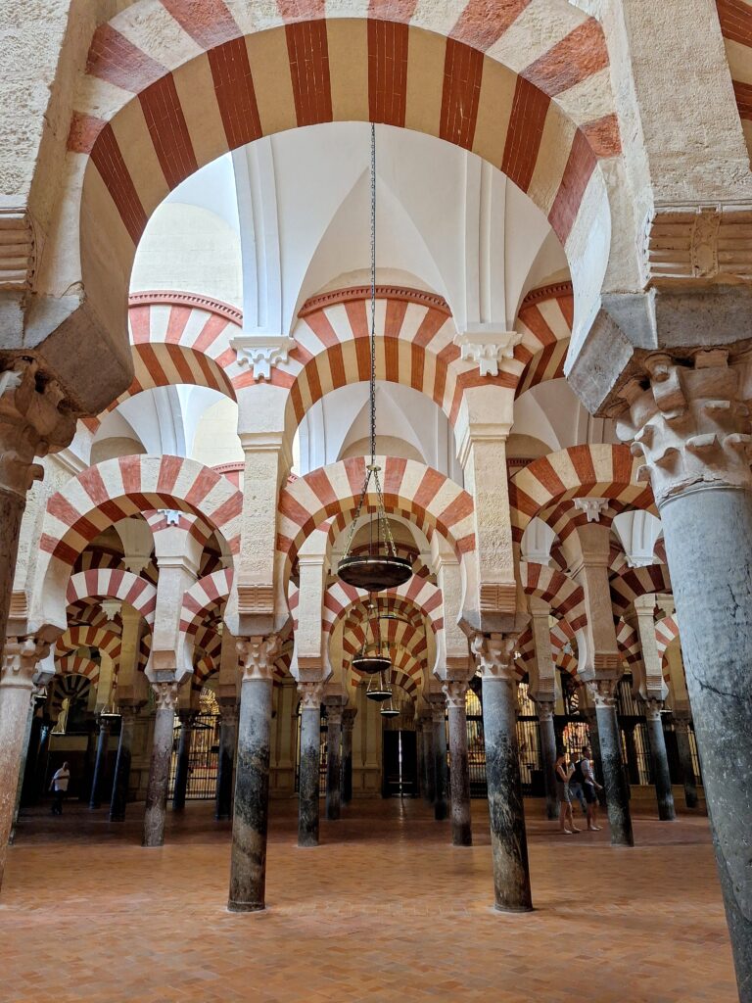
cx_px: 376
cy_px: 502
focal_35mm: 23
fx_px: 666
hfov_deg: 58.9
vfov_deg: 73.9
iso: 250
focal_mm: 5.54
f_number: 1.8
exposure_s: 1/40
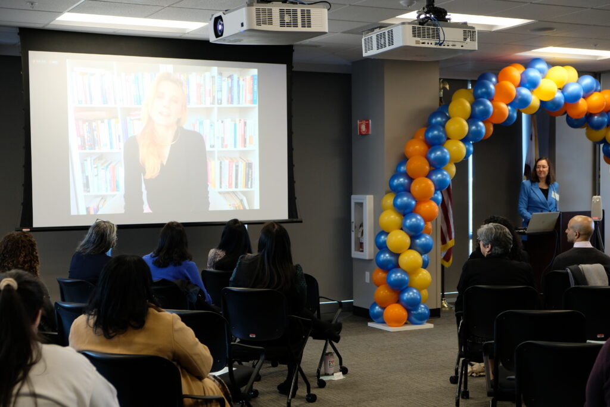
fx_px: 949
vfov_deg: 24.2
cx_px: 305
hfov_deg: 35.6
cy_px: 204
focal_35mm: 56
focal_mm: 37.4
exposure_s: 1/40
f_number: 3.6
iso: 800
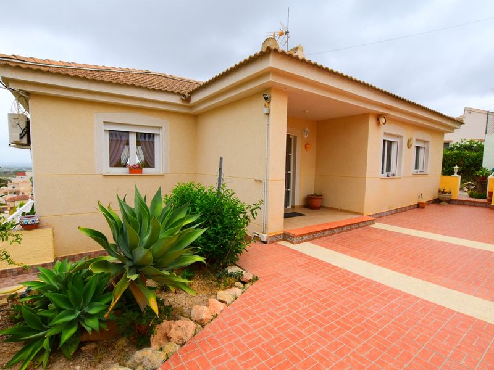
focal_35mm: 17
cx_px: 251
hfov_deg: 91.0
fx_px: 243
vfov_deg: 74.7
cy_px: 187
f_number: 8
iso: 180
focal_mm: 10
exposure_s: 1/250
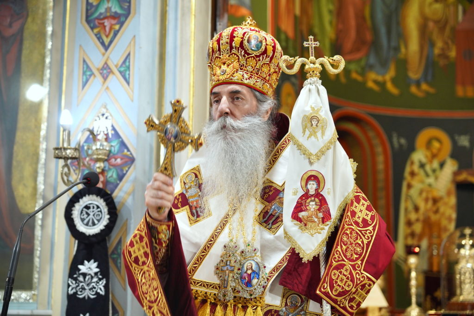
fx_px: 780
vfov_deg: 22.9
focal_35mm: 59
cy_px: 158
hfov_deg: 33.8
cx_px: 237
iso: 1250
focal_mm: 59.2
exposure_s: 1/200
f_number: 3.2
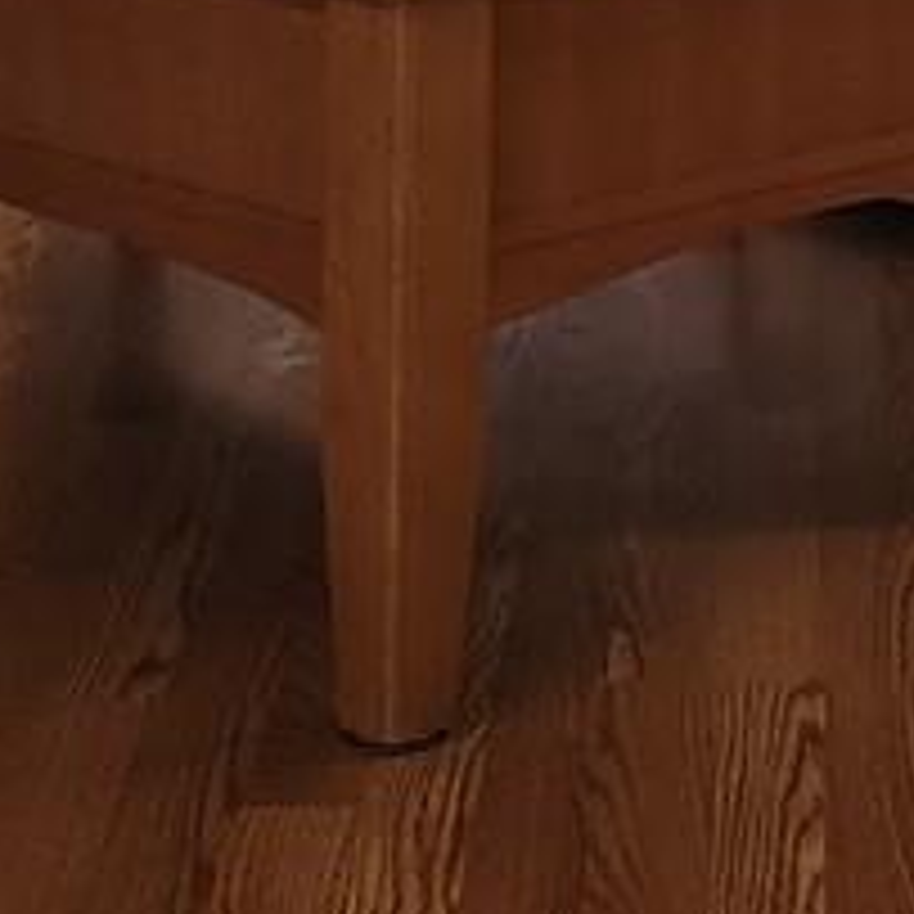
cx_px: 1076
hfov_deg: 10.7
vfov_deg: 10.4
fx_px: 4780
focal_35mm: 160
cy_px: -603
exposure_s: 1/60
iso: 80
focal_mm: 6.4
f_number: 1.8
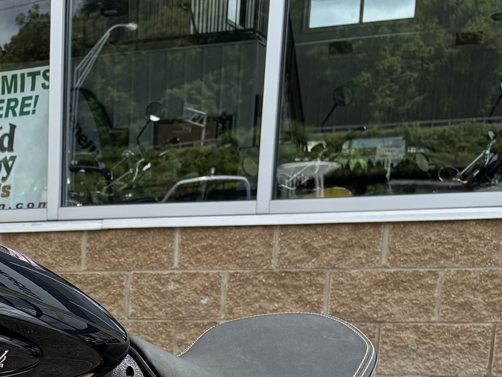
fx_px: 1160
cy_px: 572
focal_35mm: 80
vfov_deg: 16.7
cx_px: -82
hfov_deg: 22.7
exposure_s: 1/1543
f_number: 1.6
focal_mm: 5.96
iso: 50
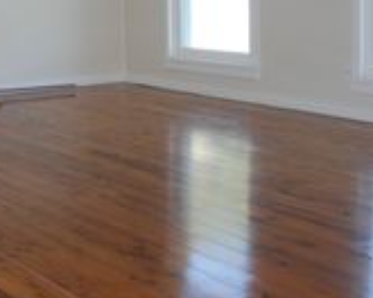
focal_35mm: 72
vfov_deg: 21.0
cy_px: 55
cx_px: -5
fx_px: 795
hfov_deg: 25.1
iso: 200
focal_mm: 18
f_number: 3.5
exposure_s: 1/60
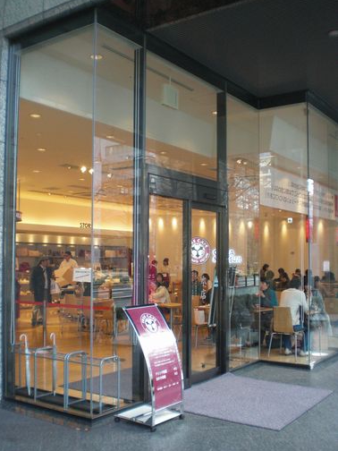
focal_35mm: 39
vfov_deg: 47.9
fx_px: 508
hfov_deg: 36.8
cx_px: 165
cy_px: 227
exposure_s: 1/125
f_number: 3.1
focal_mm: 6.3
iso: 200
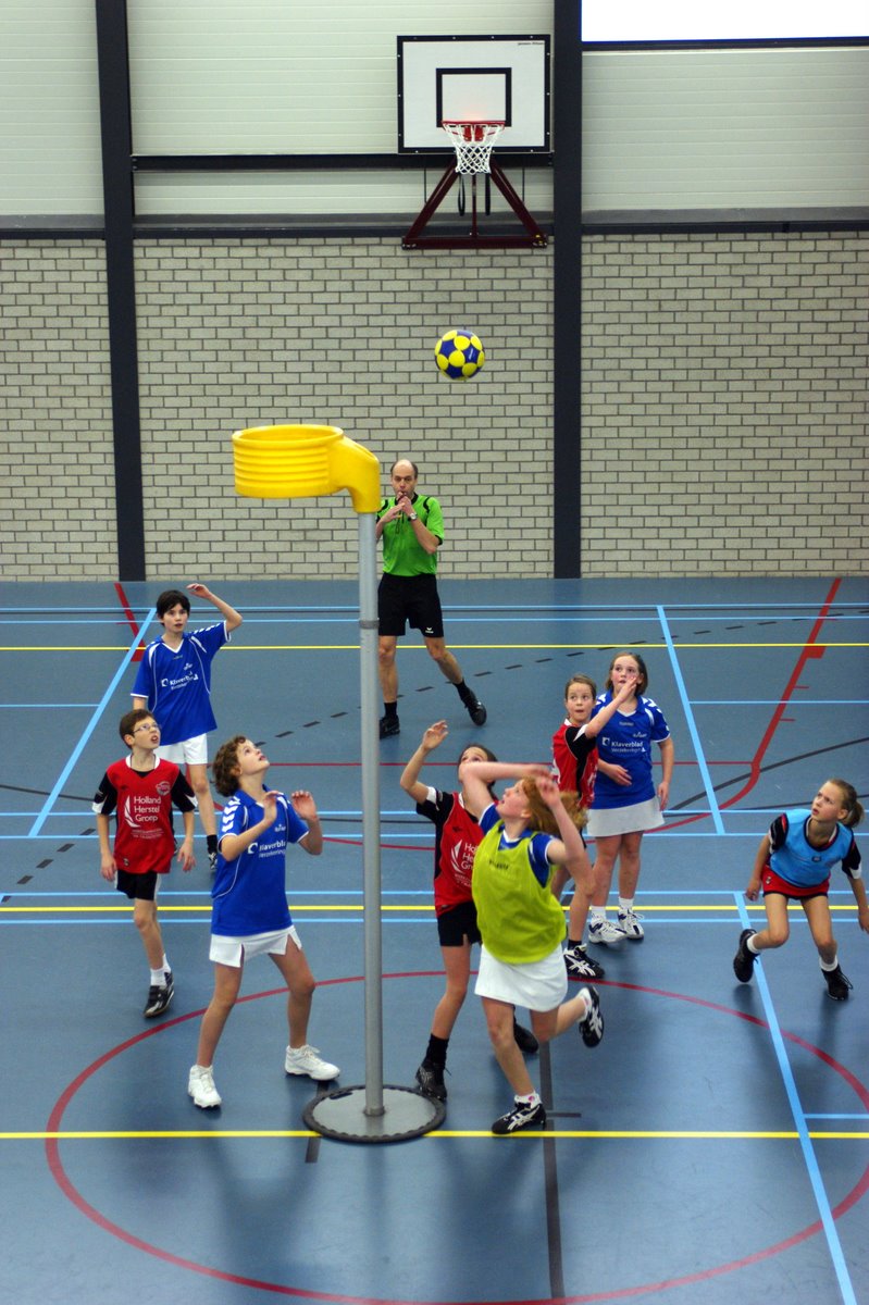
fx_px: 2990
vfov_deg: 24.6
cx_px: 434
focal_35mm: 82
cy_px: 652
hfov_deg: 16.5
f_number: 2.8
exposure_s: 1/200
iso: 400
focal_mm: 55
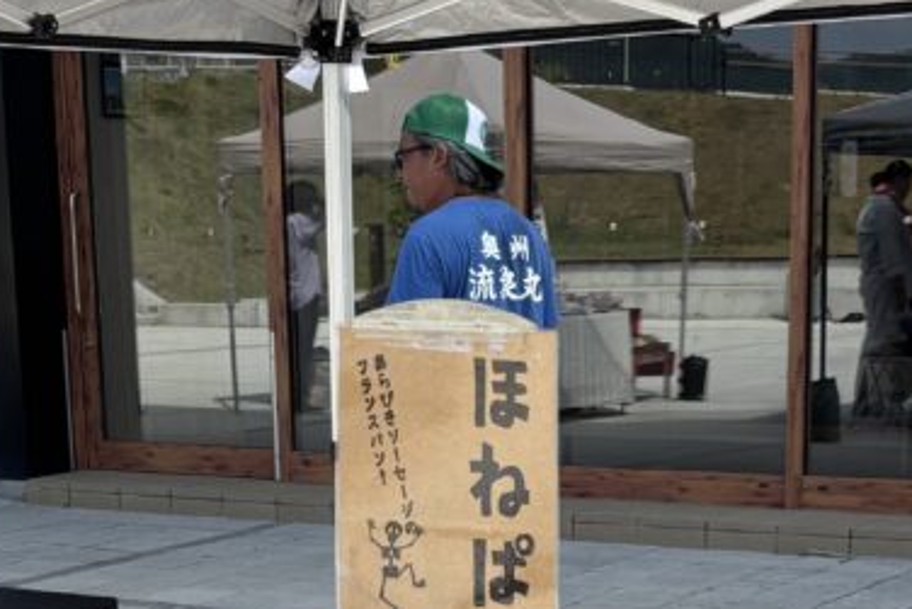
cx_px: 429
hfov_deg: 22.1
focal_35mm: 92
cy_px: 759
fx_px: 2331
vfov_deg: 14.3
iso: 50
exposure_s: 1/2571
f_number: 1.6
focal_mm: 5.96
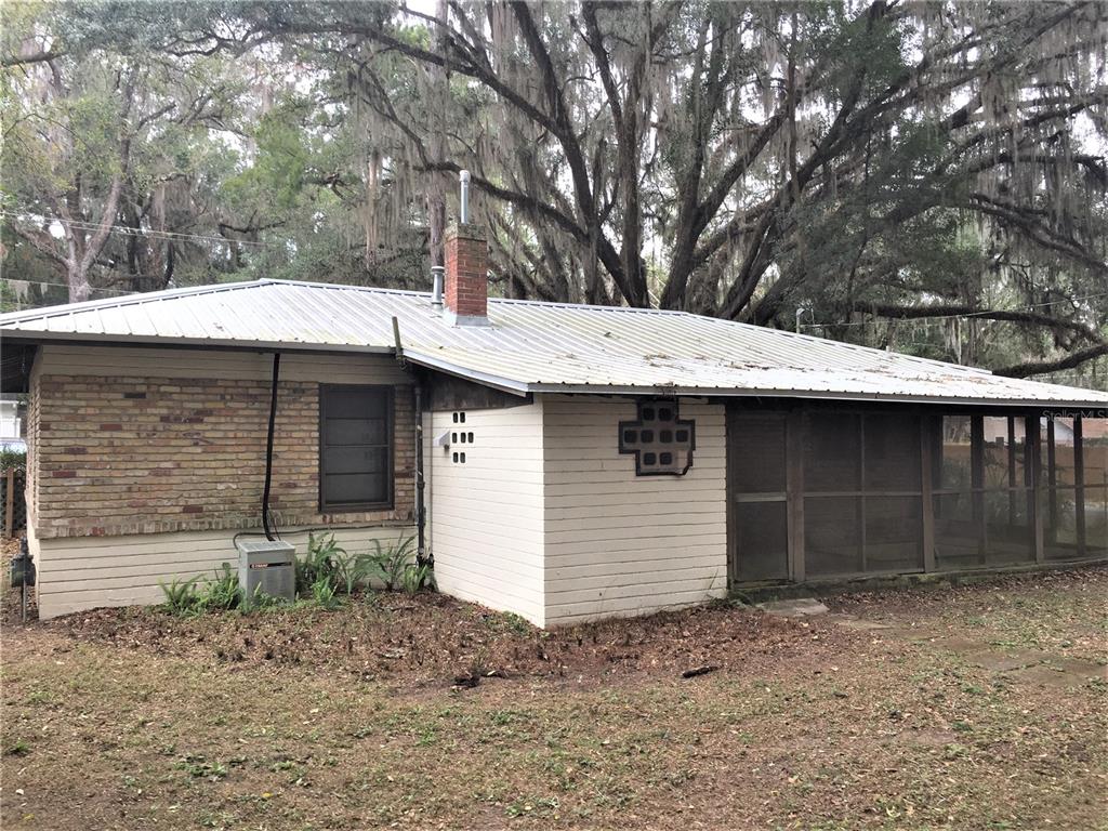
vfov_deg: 48.2
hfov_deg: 61.7
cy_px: 416
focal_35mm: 29
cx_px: 554
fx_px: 928
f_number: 2.2
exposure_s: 1/123
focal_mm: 4.15
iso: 32
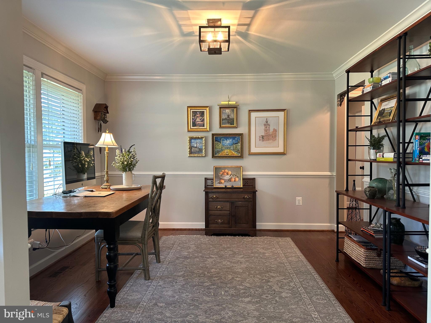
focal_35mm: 24
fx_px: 299
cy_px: 162
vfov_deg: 56.8
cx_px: 216
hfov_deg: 71.6
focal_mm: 6.86
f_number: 1.78
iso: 160
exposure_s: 1/60
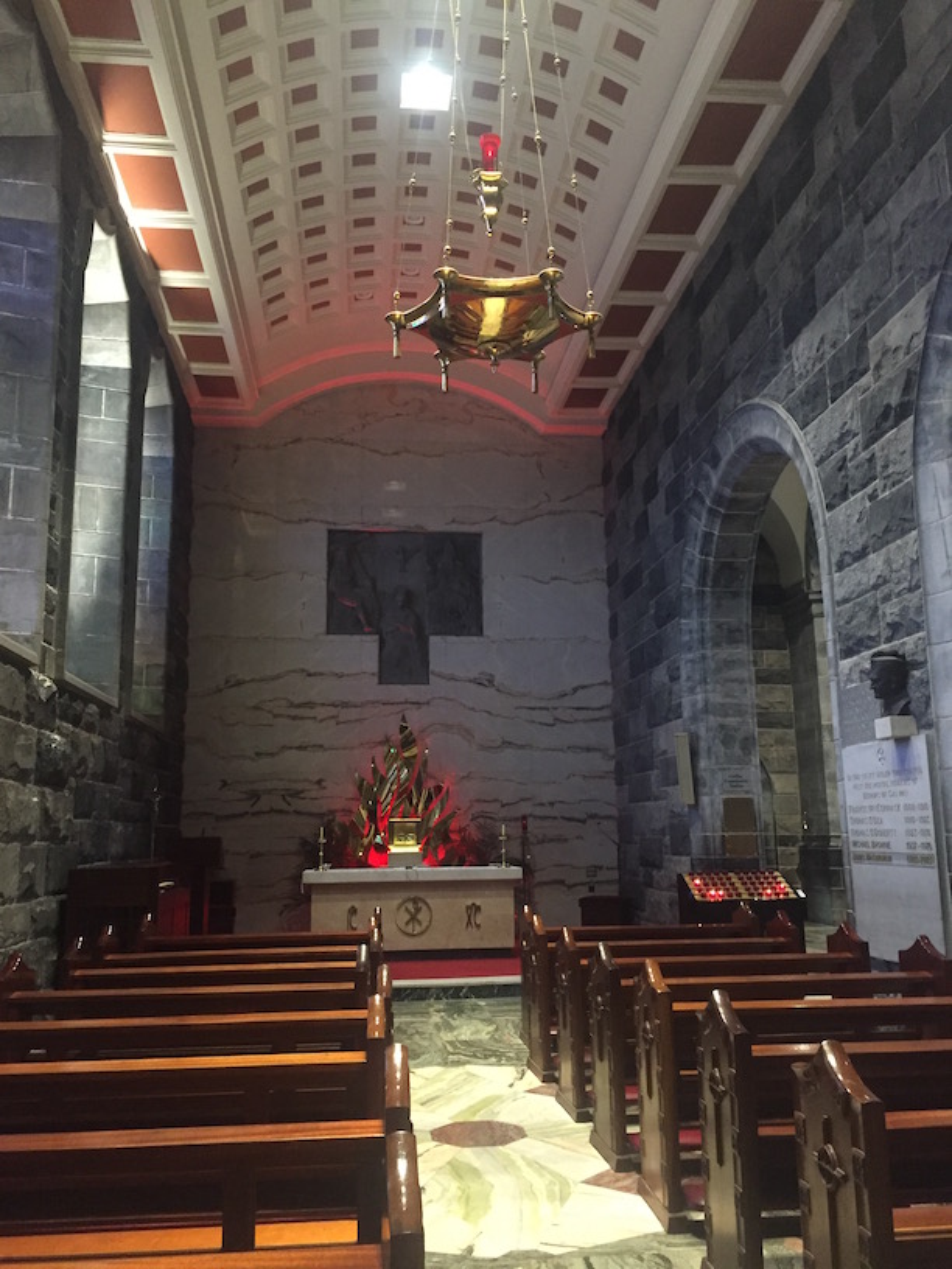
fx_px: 1063
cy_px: 634
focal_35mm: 29
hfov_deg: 48.2
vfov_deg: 61.7
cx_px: 476
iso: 250
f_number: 2.2
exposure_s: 1/17
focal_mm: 4.15
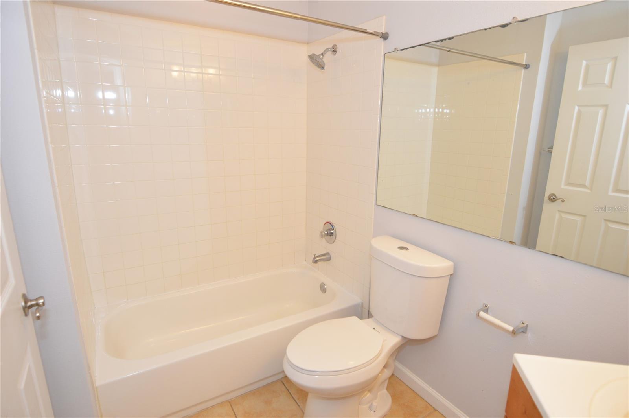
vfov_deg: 67.3
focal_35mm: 18
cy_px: 209
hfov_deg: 90.1
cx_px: 314
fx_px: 314
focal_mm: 12
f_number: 4.5
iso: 400
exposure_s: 1/80
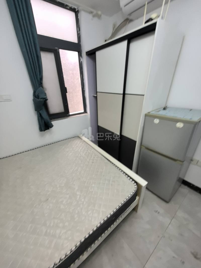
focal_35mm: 13
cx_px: 100
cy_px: 134
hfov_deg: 89.9
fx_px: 101
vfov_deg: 106.2
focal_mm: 1.95
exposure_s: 1/33.3
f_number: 2.2
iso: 400
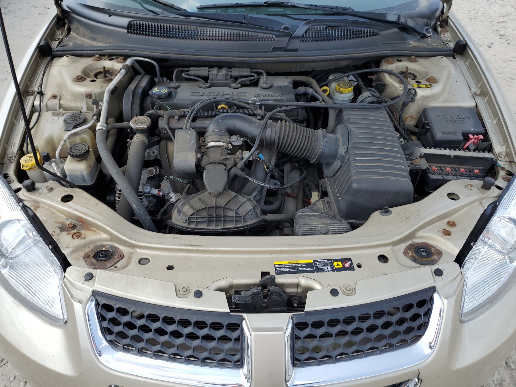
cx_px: 258
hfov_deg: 67.3
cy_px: 194
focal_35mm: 26
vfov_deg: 53.1
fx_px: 388
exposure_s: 1/1429
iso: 50
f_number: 1.5
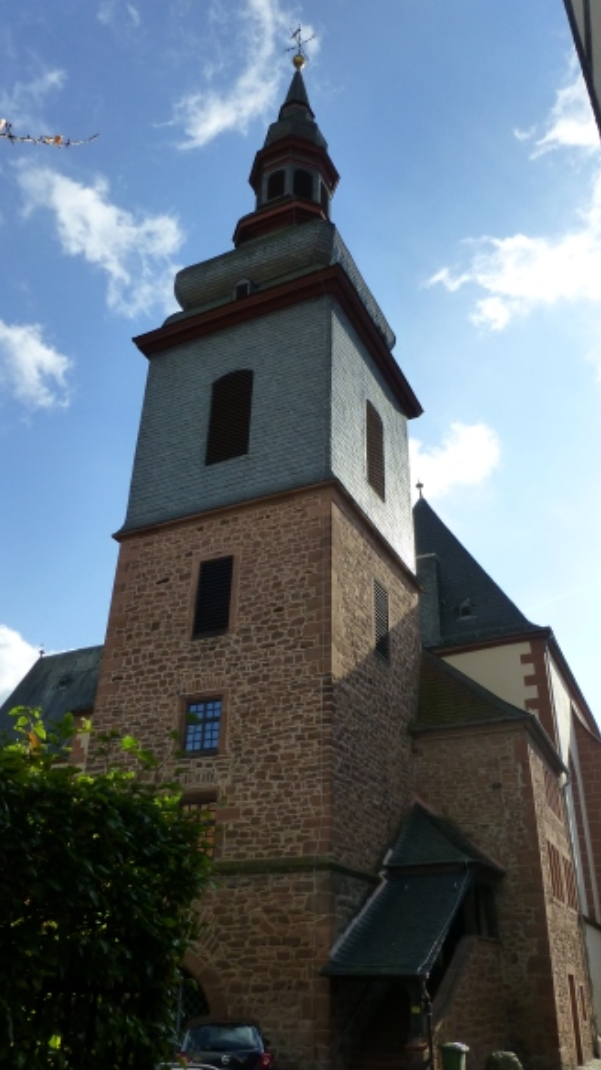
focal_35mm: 28
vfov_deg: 67.9
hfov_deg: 41.4
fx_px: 794
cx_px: 341
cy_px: 537
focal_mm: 4.3
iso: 160
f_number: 4
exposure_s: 1/800
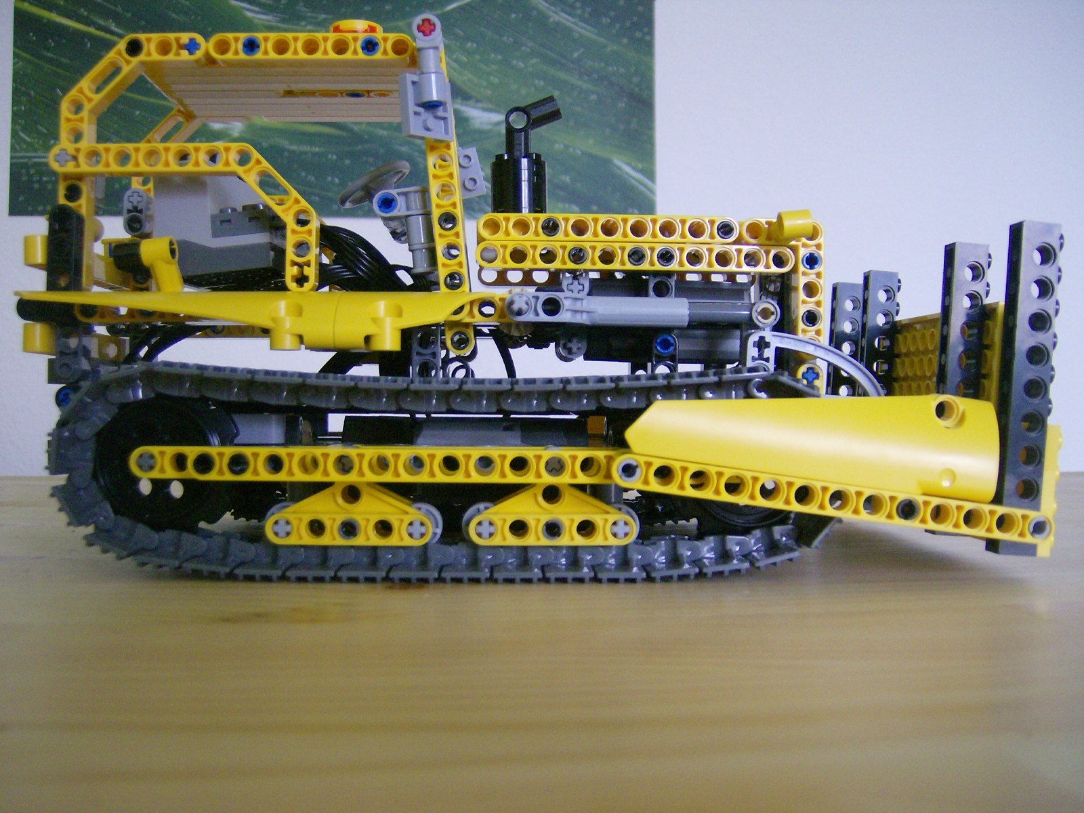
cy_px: 406
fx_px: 1127
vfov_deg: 39.7
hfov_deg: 51.4
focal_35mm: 36
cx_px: 542
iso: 200
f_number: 2.8
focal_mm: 6
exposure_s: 1/20.2
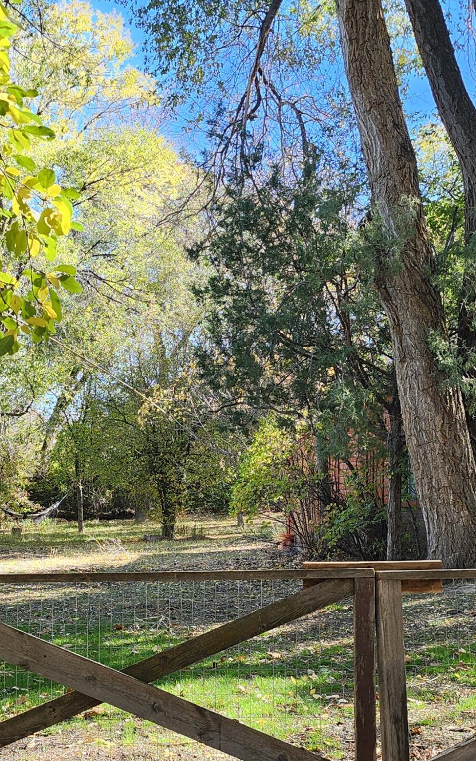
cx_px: 215
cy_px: 481
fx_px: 1142
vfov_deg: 36.7
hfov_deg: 23.5
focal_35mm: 55
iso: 25
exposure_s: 1/194
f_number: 1.8
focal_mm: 5.54
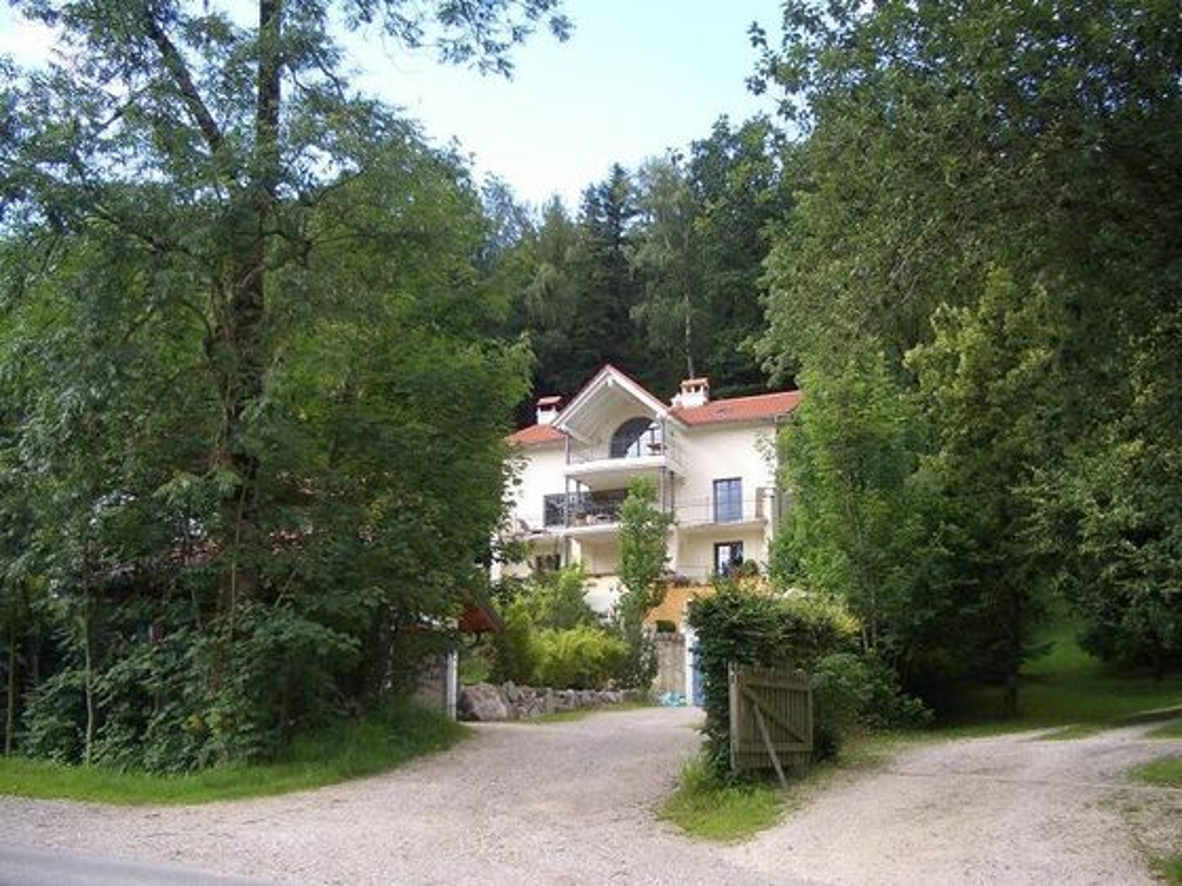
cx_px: 591
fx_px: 1195
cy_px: 443
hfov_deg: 52.6
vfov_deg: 40.7
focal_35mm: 35
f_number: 2.6
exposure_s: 1/500
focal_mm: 5.8
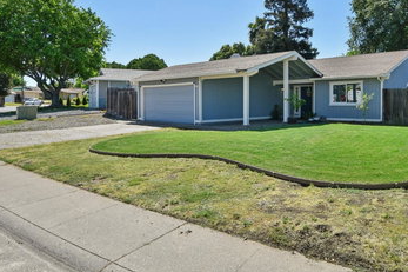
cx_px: 257
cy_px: 108
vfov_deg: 45.0
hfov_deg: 63.2
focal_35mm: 29
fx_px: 326
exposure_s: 1/200
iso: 100
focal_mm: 13
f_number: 8
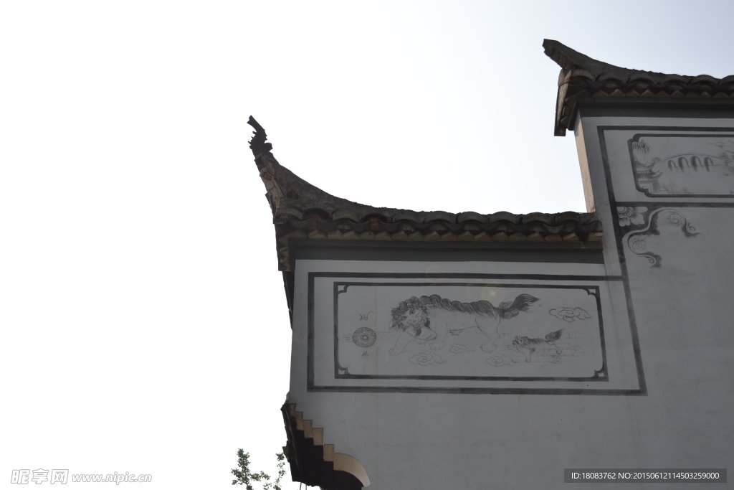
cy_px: 245
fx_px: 1040
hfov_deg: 38.9
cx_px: 367
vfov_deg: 26.5
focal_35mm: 51
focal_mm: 34
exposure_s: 1/800
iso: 100
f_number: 5.6
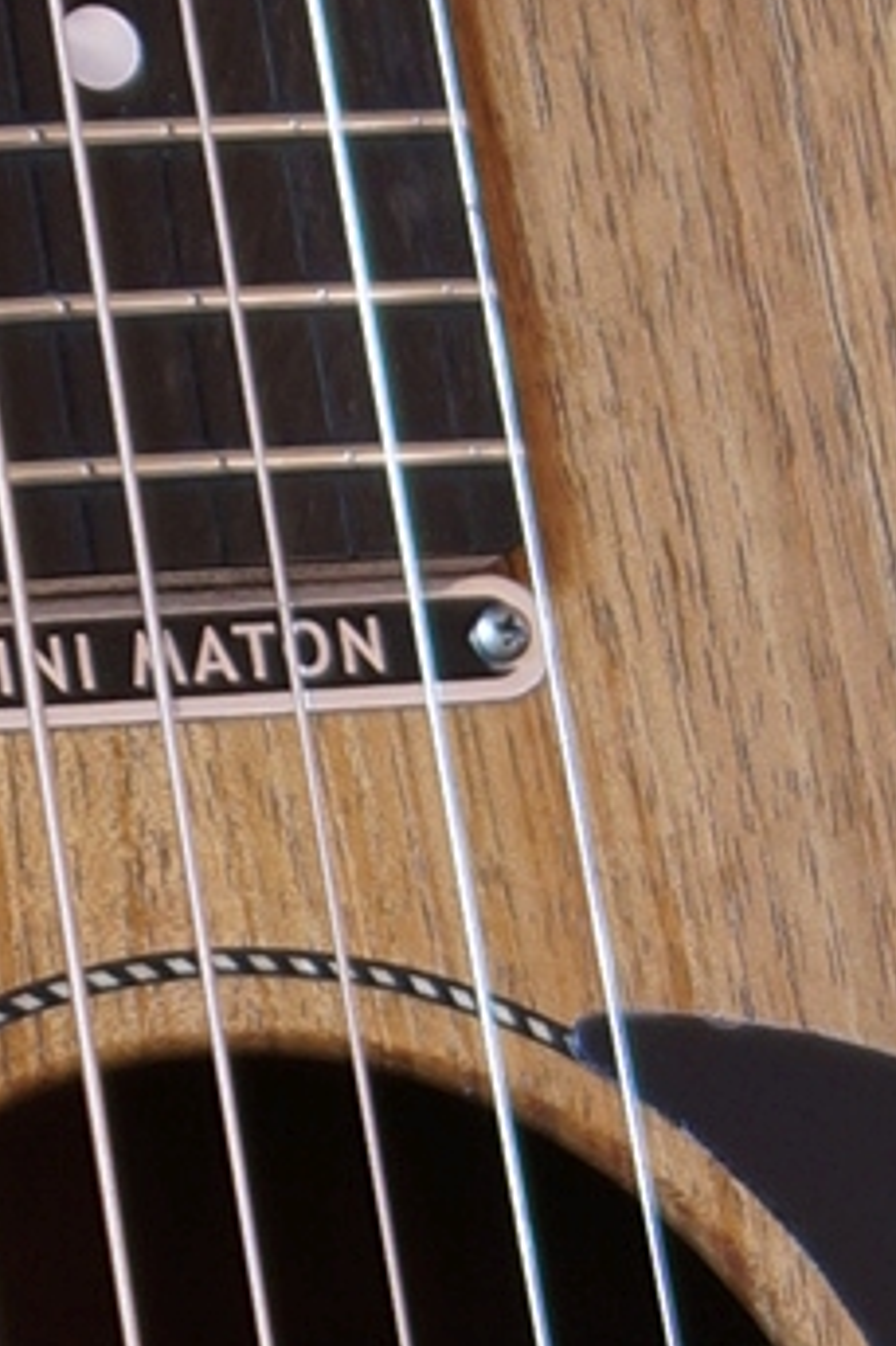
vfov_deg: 3.8
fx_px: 20066
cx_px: 747
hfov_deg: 2.6
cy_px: 1917
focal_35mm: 537
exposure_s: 1/6
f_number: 4.5
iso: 100
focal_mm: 45
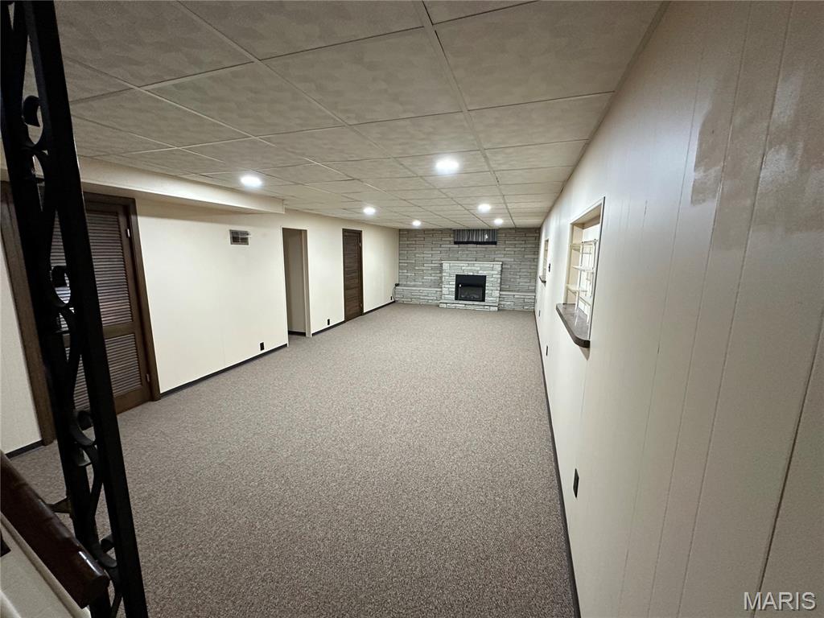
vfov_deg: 85.7
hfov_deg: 102.1
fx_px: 333
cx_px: 412
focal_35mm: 14
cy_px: 309
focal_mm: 2.22
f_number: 2.2
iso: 320
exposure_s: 1/60
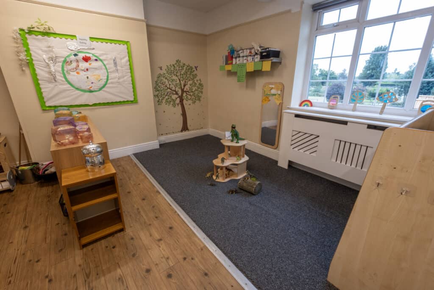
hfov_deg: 100.4
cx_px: 217
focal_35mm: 15
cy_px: 145
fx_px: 181
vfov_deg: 77.3
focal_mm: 10
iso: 320
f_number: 9
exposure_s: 1/10
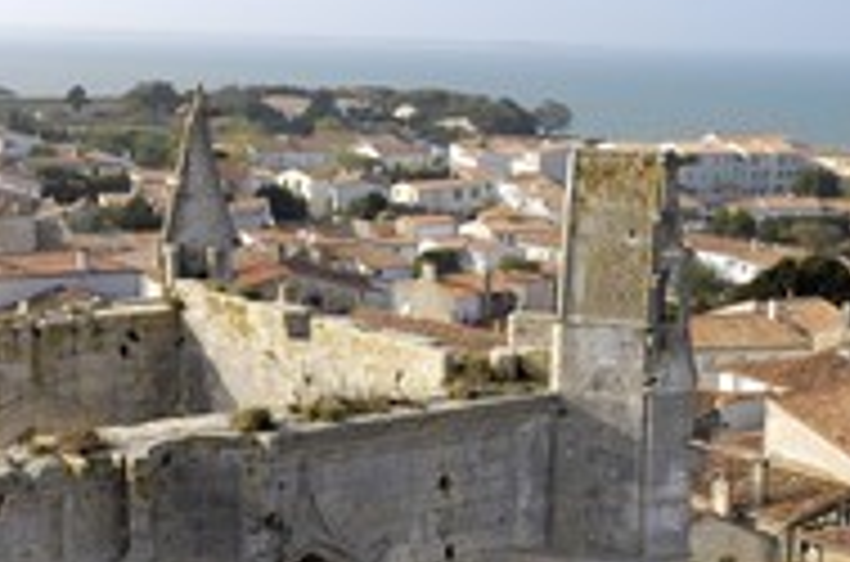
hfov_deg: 29.9
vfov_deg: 20.1
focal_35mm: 67
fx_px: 1578
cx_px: 578
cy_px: 414
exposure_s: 1/160
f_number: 9
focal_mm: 20
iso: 100
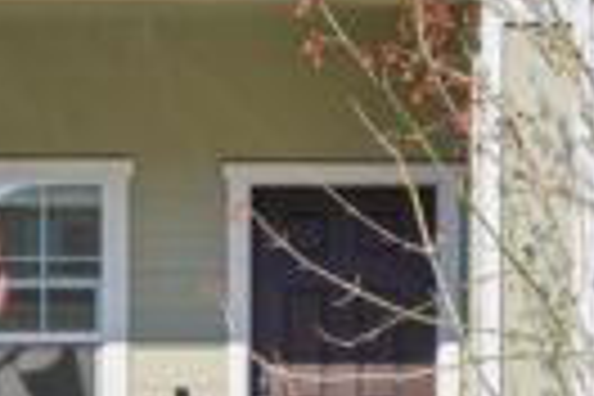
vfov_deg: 17.1
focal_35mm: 79
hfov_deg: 25.6
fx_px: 1303
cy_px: 317
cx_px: 360
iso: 400
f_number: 8
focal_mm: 26
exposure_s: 1/1250
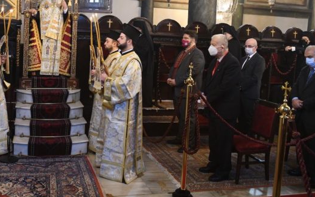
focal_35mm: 36
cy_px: 58
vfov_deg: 34.8
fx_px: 309
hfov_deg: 52.9
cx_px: 104
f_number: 4.5
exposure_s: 1/80
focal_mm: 24
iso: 4000
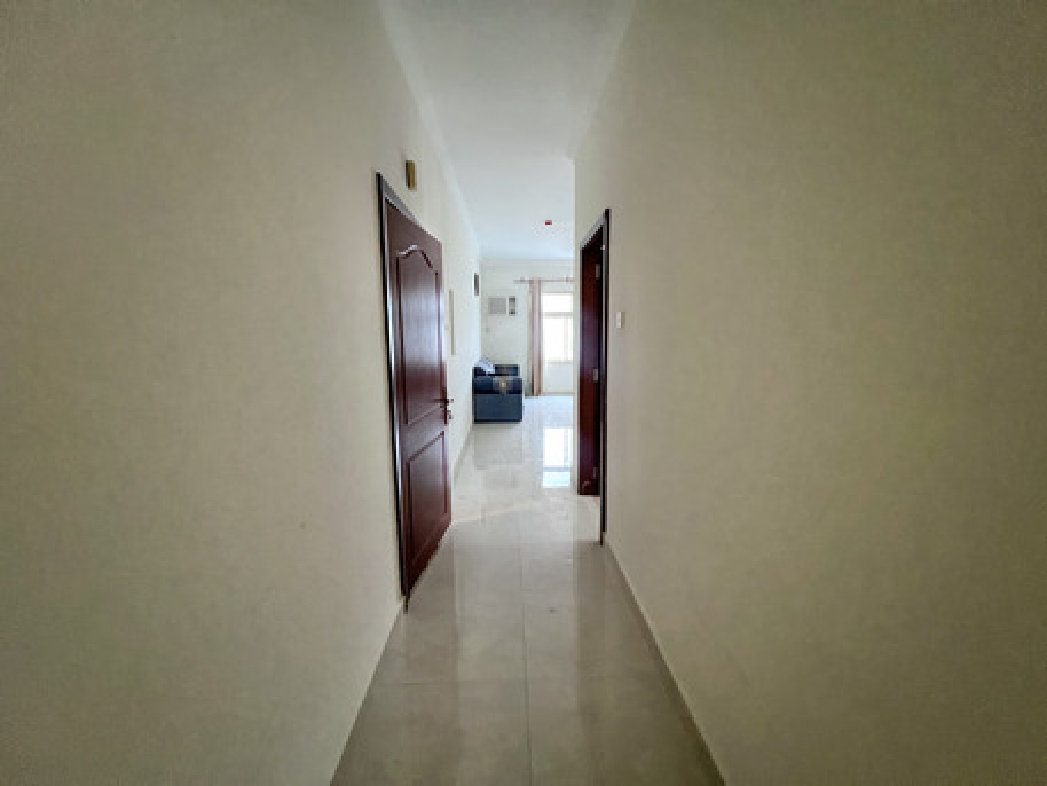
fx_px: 393
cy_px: 393
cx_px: 524
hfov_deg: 106.2
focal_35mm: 13
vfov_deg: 89.9
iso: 500
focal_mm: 1.57
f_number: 1.8
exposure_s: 1/50
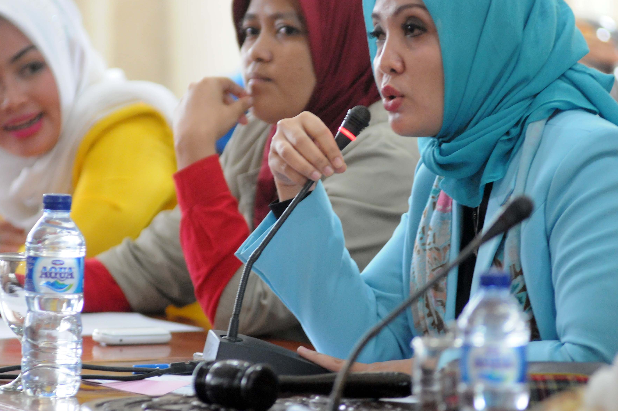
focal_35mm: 362
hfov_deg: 5.7
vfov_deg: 3.8
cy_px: 172
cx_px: 285
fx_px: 6206
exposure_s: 1/60
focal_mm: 200
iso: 1600
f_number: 2.8
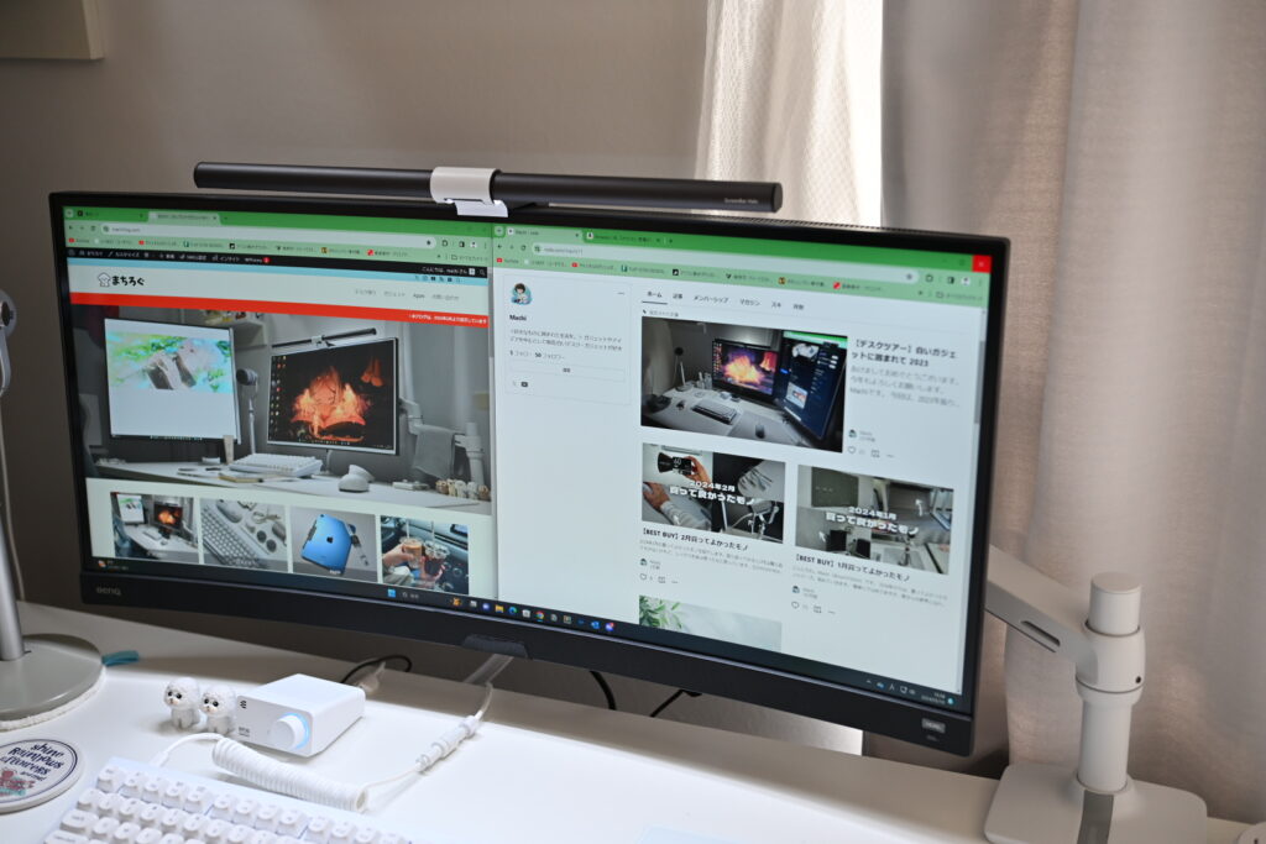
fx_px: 1407
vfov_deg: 33.4
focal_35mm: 40
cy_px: 422
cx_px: 633
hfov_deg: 48.5
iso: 400
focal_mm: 40
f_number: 2.8
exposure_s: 1/250
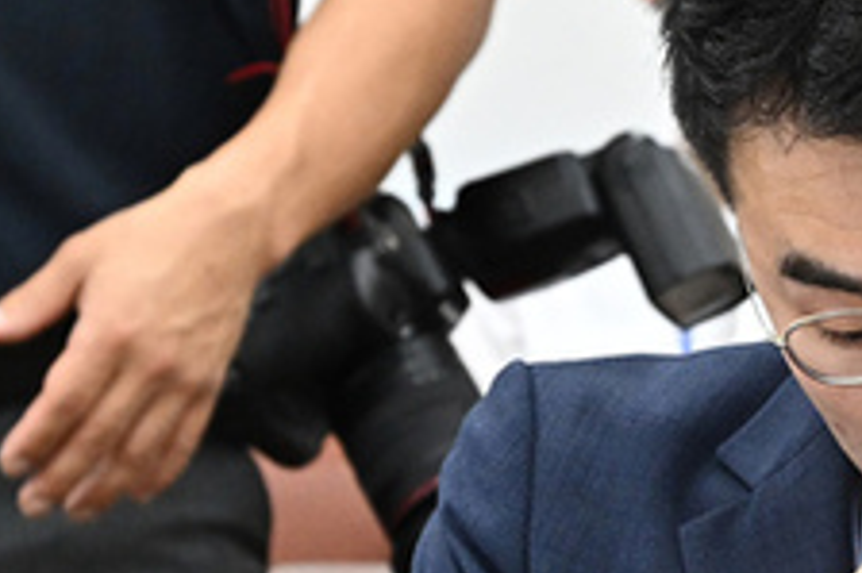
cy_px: 463
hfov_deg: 6.0
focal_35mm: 343
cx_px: 962
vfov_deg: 4.0
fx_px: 8207
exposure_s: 1/250
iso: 2500
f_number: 6.3
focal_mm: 120
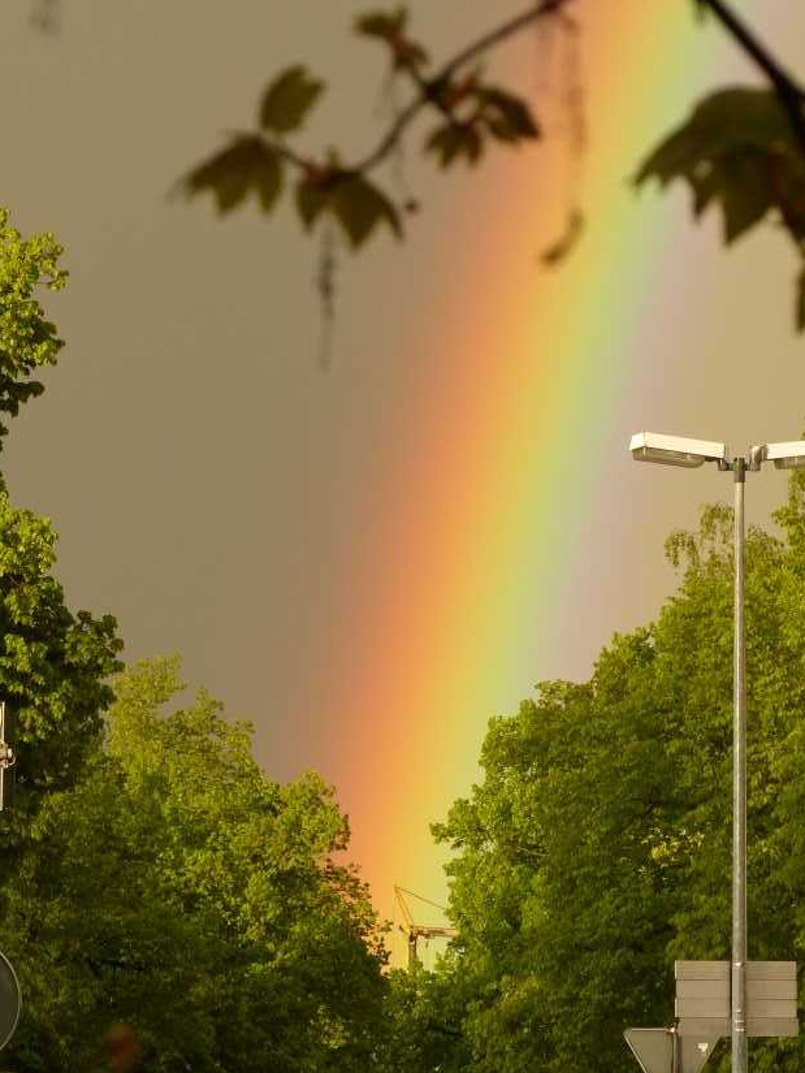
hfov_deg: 5.7
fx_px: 8153
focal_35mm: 263
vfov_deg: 7.5
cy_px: 570
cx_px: 443
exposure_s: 1/500
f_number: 4
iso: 200
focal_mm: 39.1
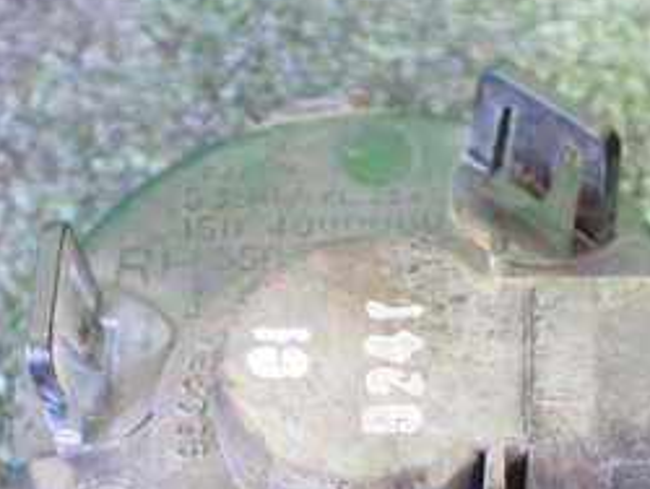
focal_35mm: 72
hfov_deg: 27.0
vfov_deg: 20.2
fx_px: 1353
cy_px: 419
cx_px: 359
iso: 1000
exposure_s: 1/30
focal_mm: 5.4
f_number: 2.3
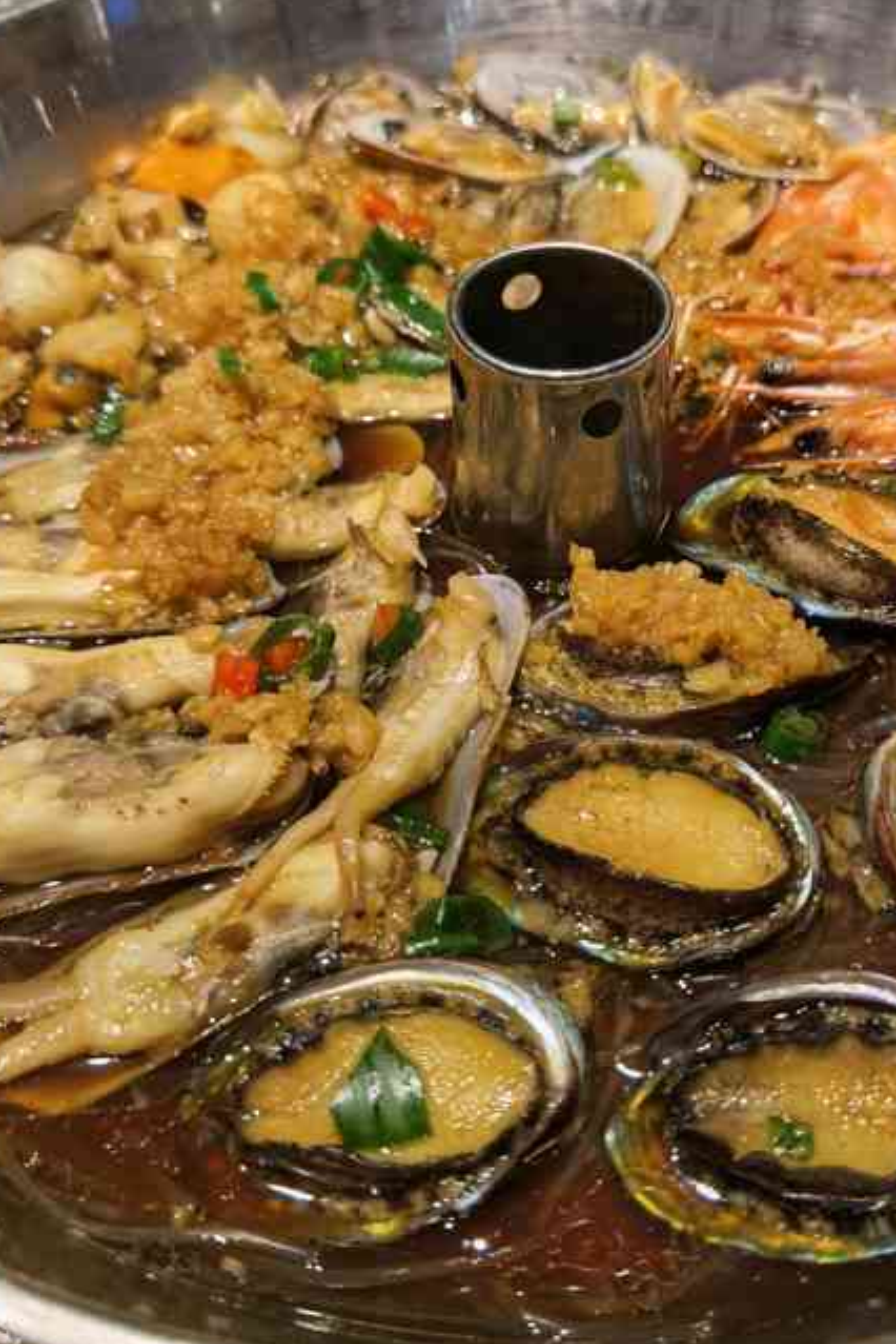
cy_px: 600
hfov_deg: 32.5
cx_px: 541
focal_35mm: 41
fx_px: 1531
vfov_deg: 47.3
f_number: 1.9
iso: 80
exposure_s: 1/100
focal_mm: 6.67
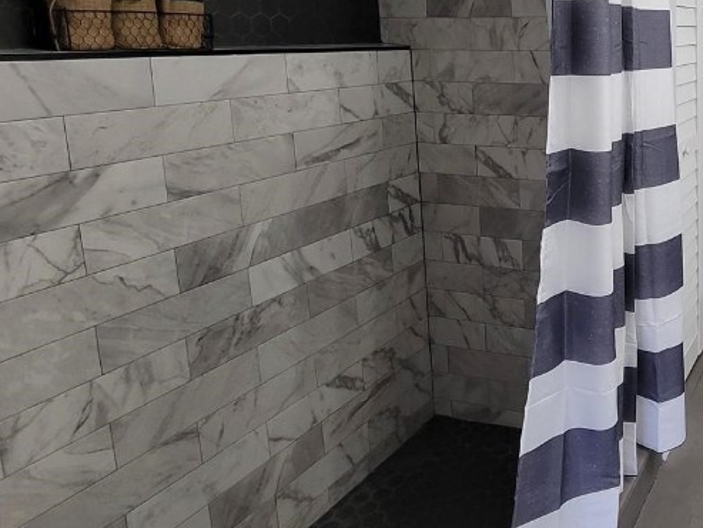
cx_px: 699
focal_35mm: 27
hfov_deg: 52.3
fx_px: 548
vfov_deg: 49.2
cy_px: 128
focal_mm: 2.2
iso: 200
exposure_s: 1/60
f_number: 2.2
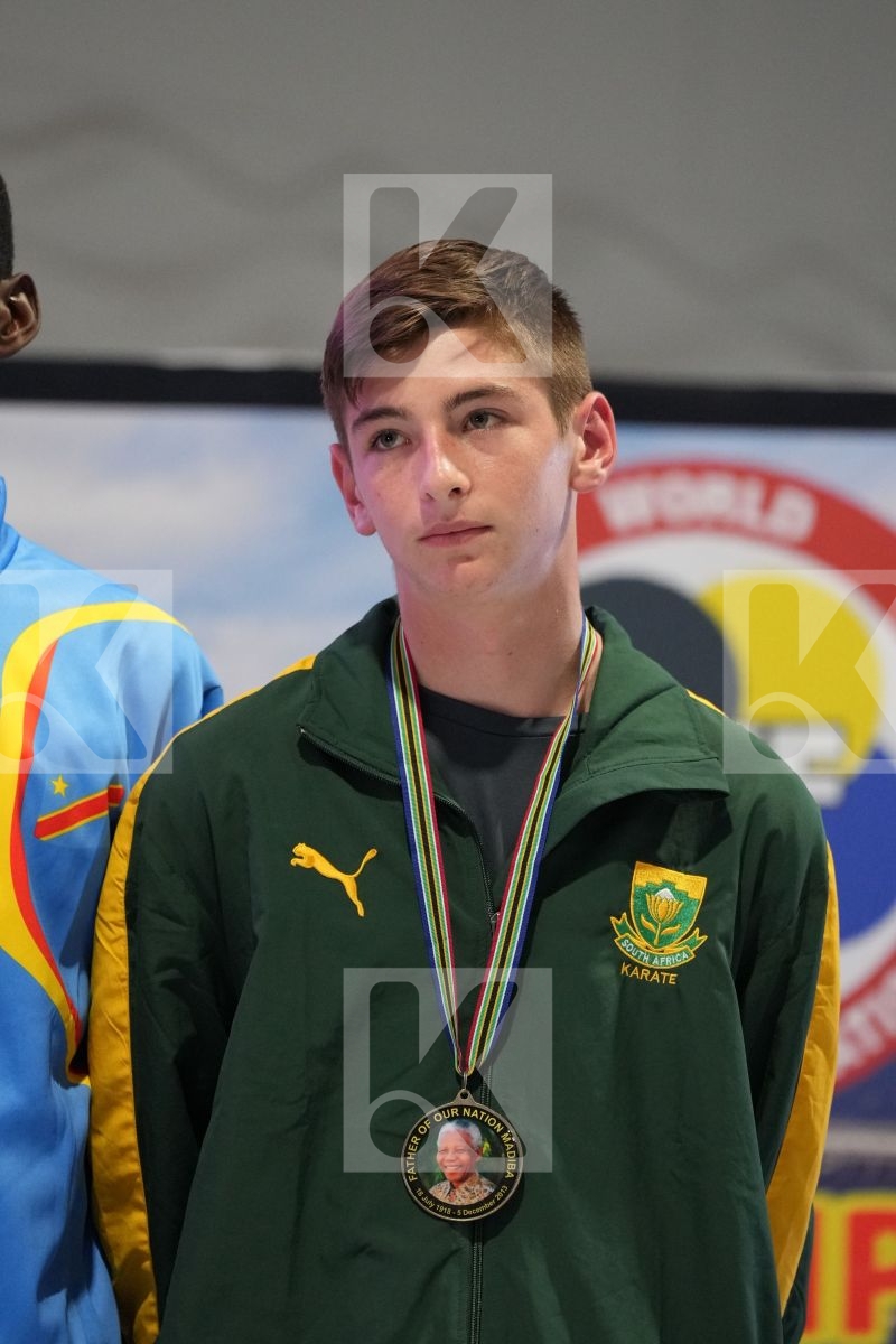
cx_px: 448
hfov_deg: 4.6
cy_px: 672
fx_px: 11199
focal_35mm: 300
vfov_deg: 6.9
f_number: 2.8
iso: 3200
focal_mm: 200
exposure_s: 1/250
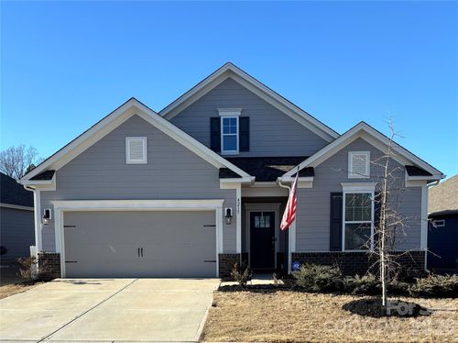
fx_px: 344
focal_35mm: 26
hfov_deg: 67.4
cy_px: 172
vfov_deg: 53.0
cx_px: 229
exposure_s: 1/1912
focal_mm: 5.96
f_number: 1.6
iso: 50
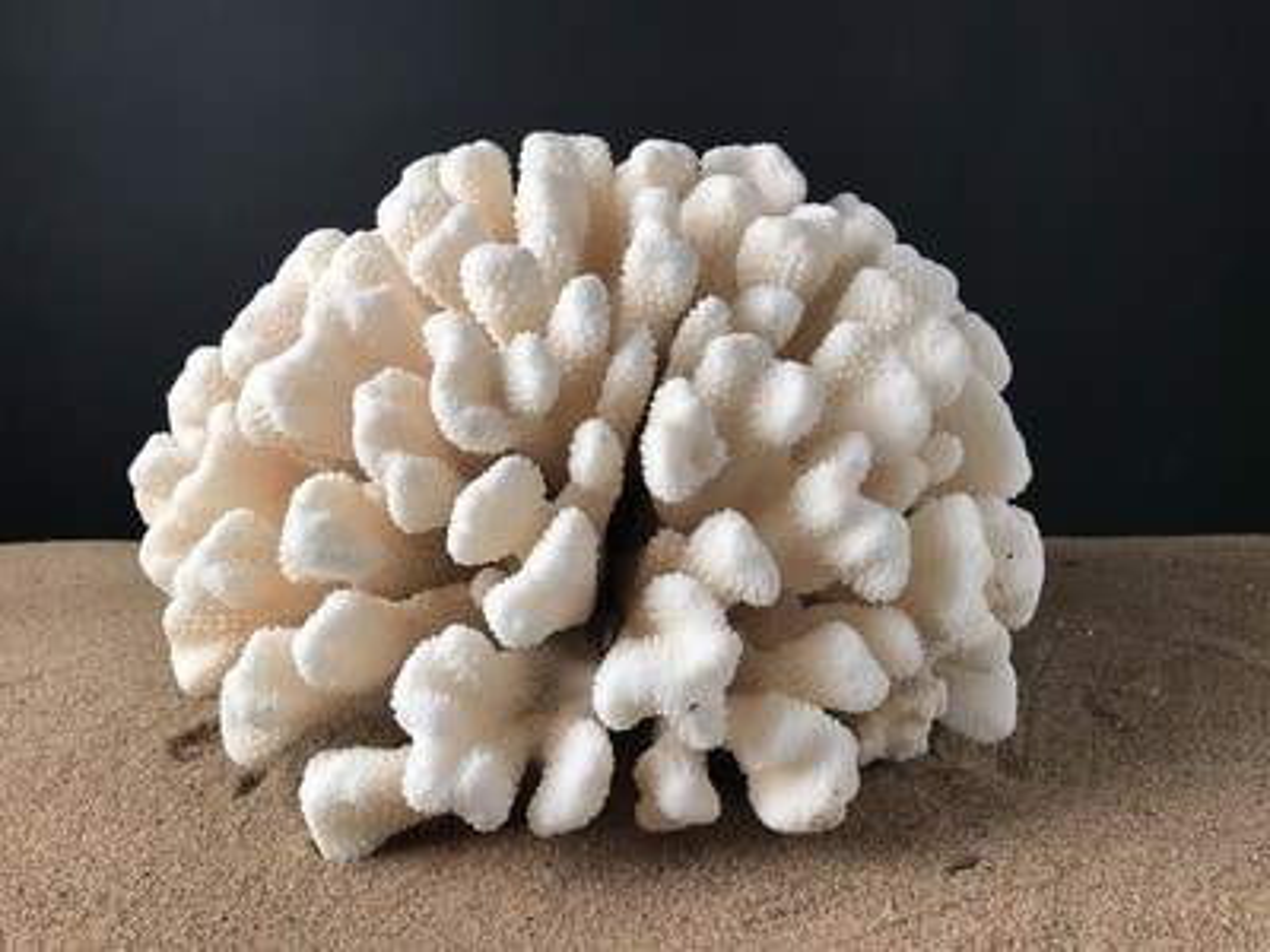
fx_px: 1027
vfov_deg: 49.7
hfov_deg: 63.4
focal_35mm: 28
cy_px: 476
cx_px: 635
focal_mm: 3.99
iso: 20
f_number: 1.8
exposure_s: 1/106
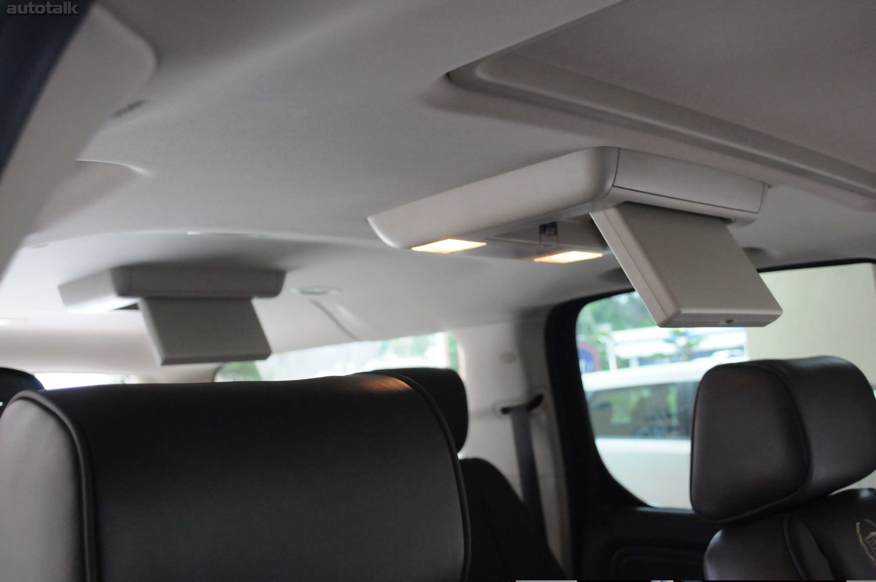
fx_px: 875
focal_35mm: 36
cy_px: 291
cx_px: 438
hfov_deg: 53.2
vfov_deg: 36.8
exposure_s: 1/250
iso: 2000
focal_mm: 24
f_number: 4.5
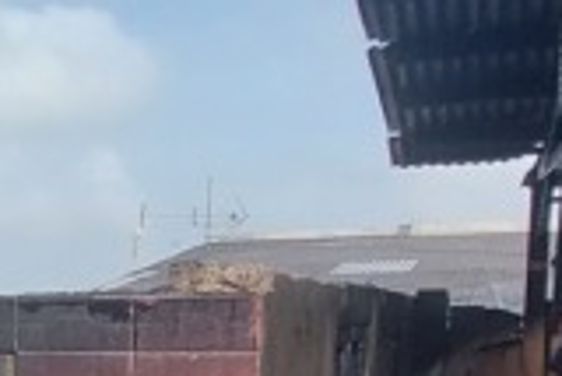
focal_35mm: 73
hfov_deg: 17.9
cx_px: -595
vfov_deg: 18.0
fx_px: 1141
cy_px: 420
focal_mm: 1.74
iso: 50
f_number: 2.2
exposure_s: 1/695
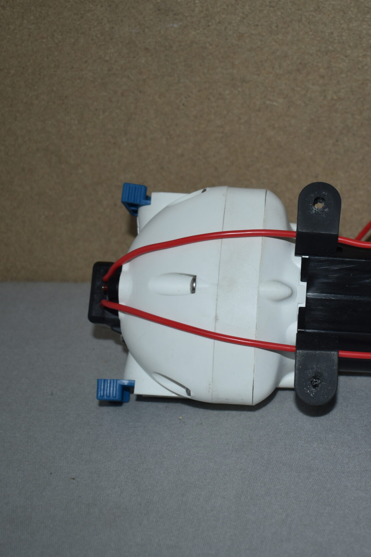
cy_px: 280
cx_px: 315
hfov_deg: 24.1
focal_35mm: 55
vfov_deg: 36.2
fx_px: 850
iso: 180
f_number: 3.8
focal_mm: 24
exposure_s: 1/60
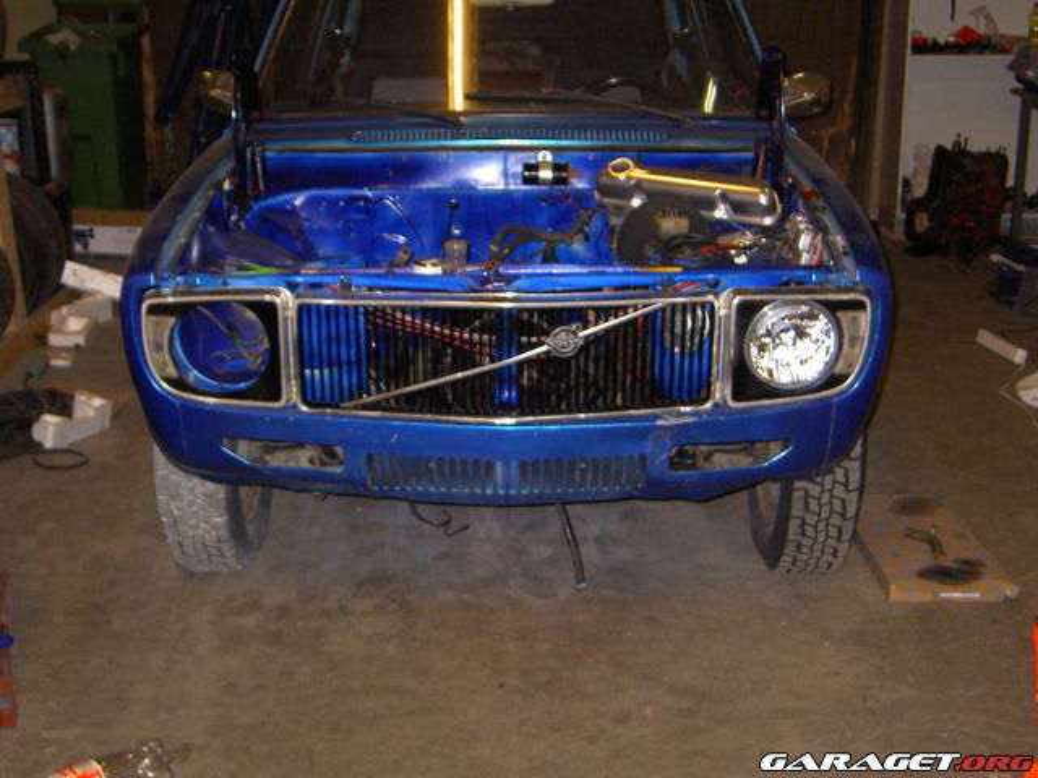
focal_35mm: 47
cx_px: 519
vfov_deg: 30.9
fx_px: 1409
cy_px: 389
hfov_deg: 40.4
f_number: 3.4
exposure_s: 1/60
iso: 200
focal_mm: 7.7
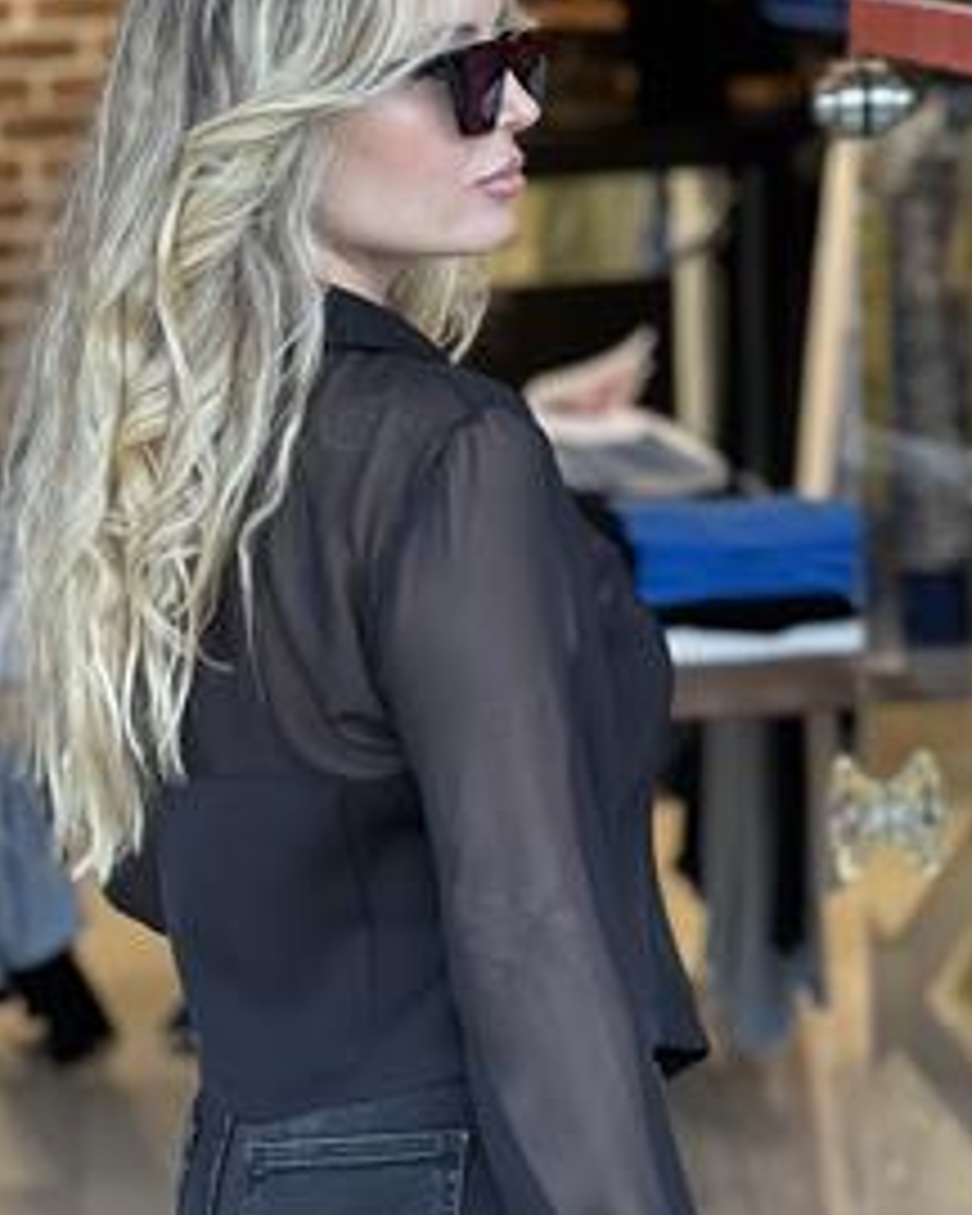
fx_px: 4675
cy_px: 598
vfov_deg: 14.8
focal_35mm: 130
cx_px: 414
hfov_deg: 11.9
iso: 80
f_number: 2.8
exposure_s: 1/100
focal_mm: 9
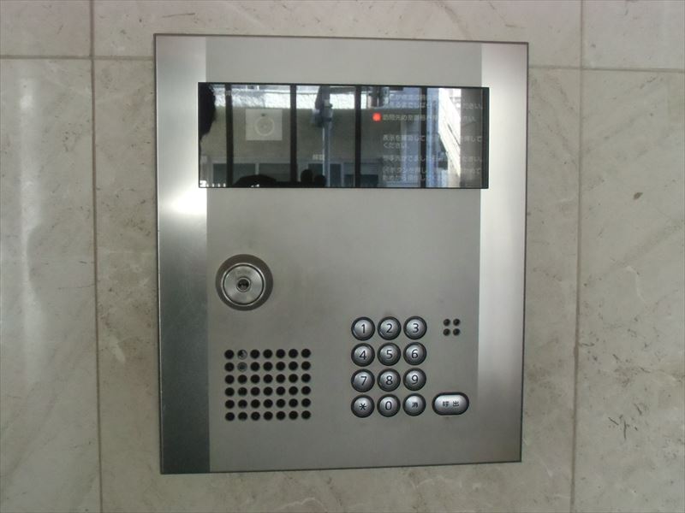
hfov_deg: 55.4
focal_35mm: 33
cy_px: 256
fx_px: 653
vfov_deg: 42.9
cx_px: 342
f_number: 3.7
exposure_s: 1/40
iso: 800
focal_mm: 5.93
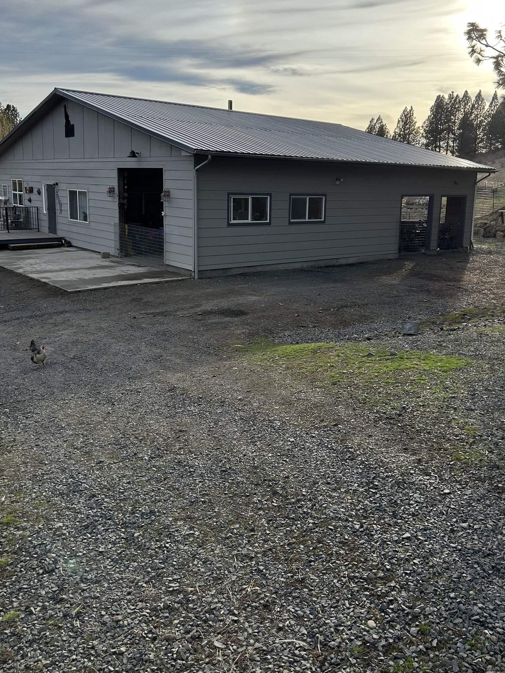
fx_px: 603
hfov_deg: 45.3
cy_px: 284
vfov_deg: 58.1
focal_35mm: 31
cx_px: 292
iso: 50
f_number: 1.5
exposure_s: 1/3571
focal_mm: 5.7
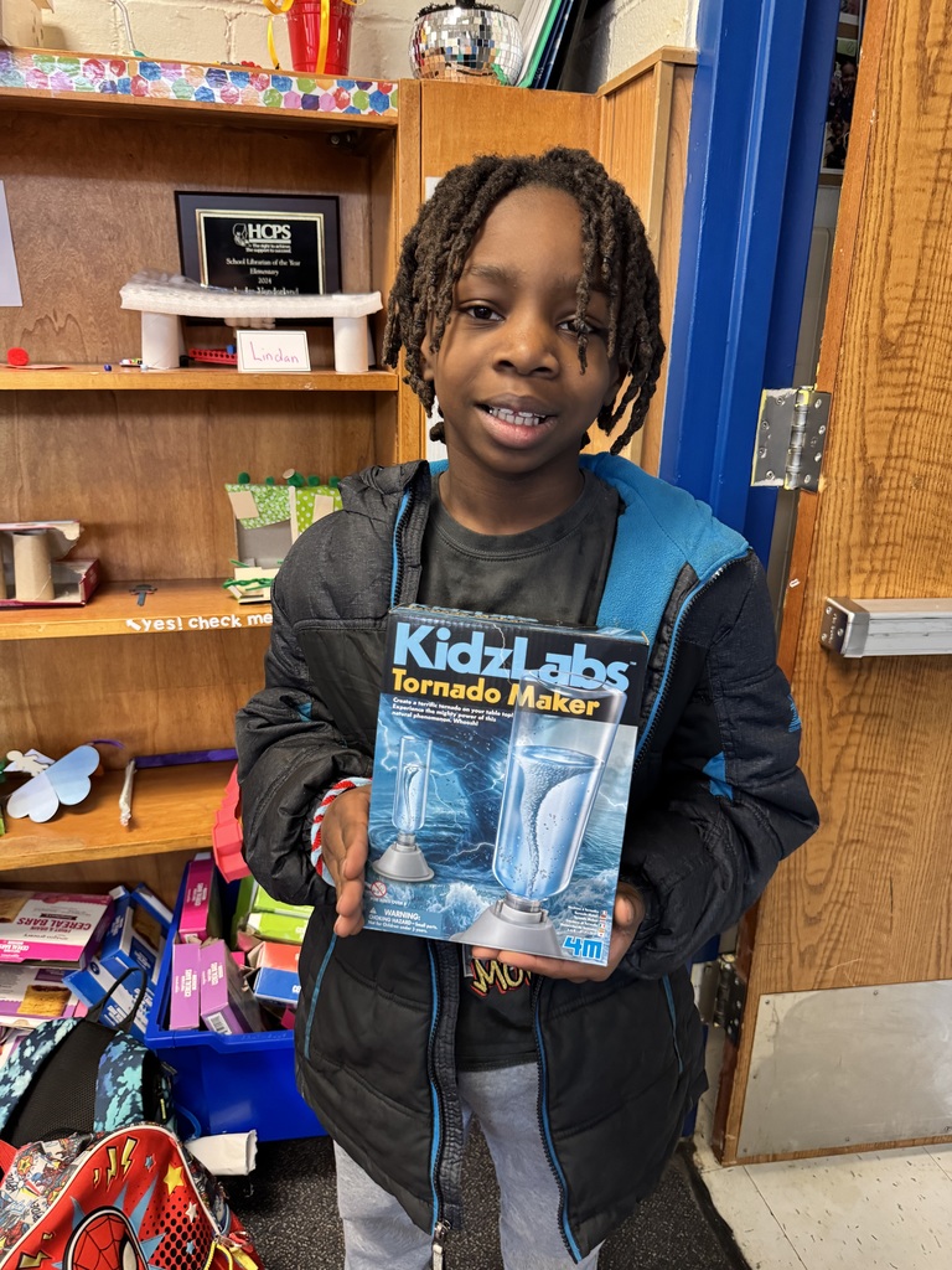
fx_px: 880
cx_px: 476
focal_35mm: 24
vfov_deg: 71.6
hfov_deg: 56.8
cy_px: 635
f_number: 1.78
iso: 500
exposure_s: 1/60
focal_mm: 6.76
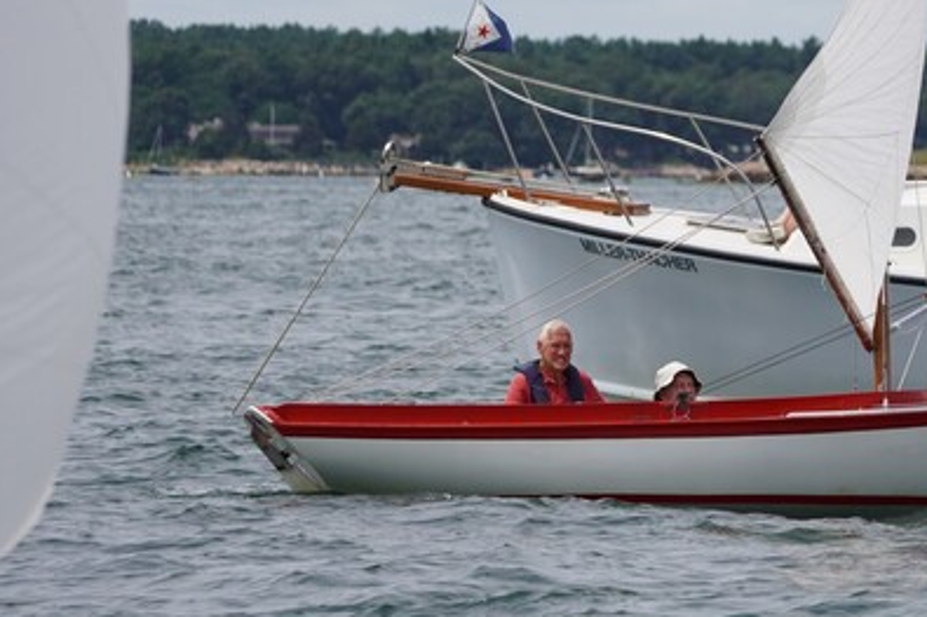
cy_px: 74
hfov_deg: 4.5
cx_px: 918
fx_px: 11737
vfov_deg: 3.0
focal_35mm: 456
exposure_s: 1/1250
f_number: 5
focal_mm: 150
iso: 125
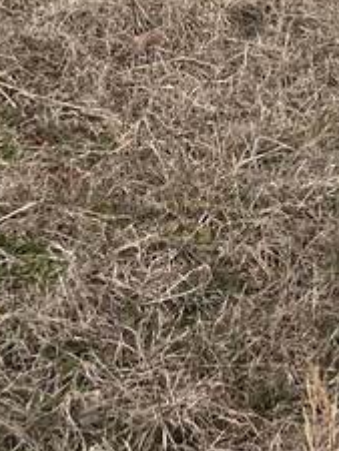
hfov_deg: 10.0
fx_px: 1931
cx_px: 229
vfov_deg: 11.8
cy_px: -473
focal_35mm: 148
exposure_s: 1/3571
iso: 50
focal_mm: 5.7
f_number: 1.5
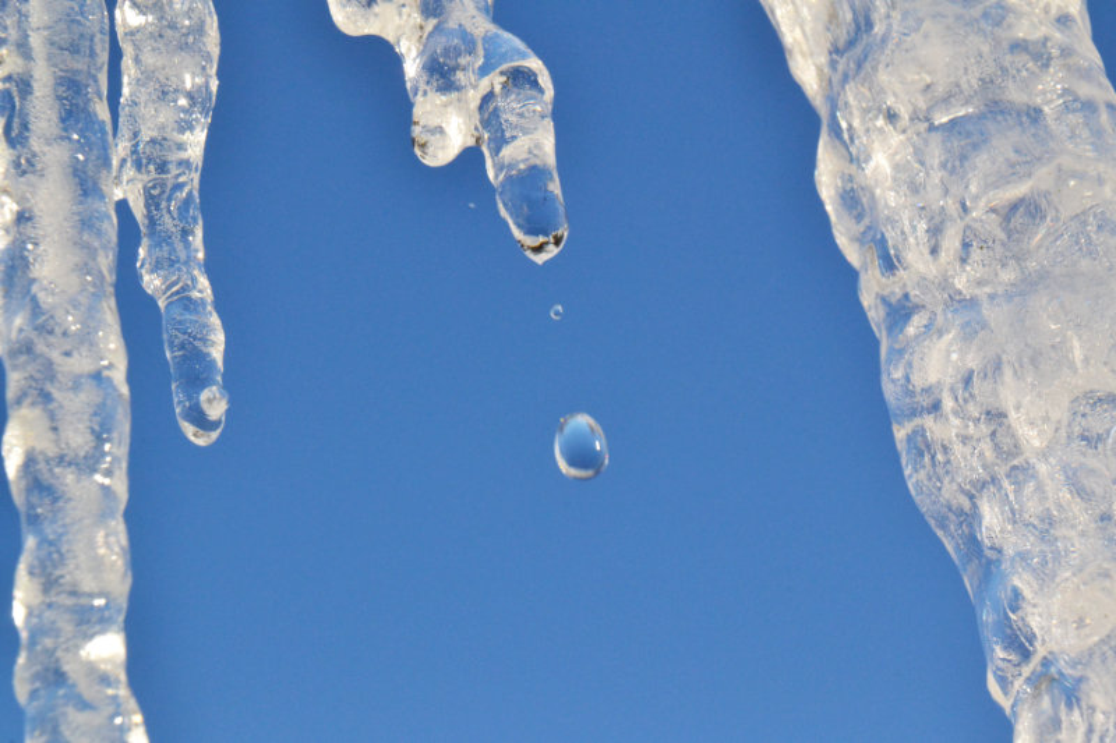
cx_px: 558
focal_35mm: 129
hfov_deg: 15.9
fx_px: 3998
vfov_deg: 10.6
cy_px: 372
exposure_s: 1/640
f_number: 20
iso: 1600
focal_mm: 86
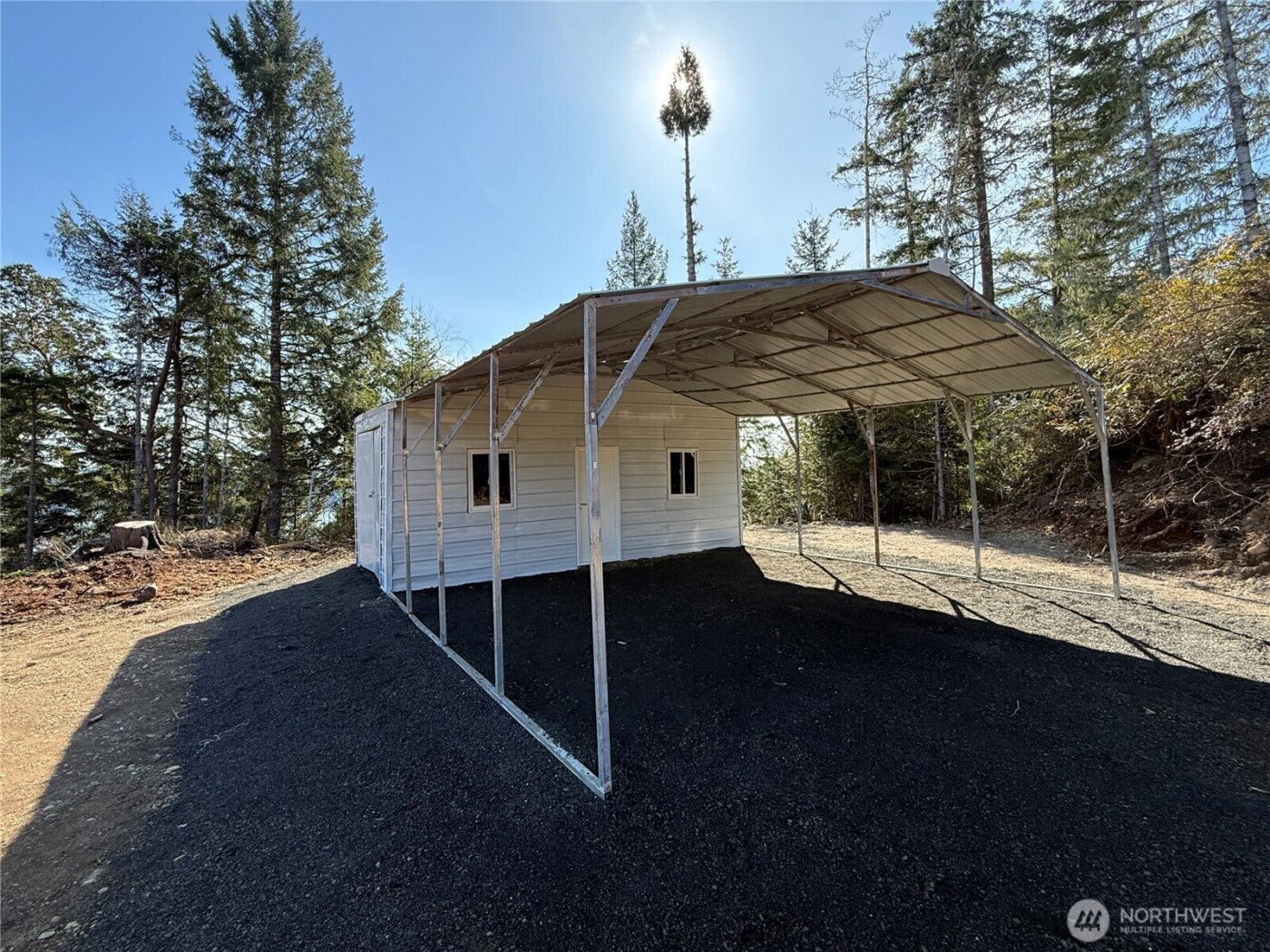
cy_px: 476
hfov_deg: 102.1
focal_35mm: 14
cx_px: 635
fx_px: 513
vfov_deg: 85.6
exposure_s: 1/658
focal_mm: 2.22
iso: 64
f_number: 2.2
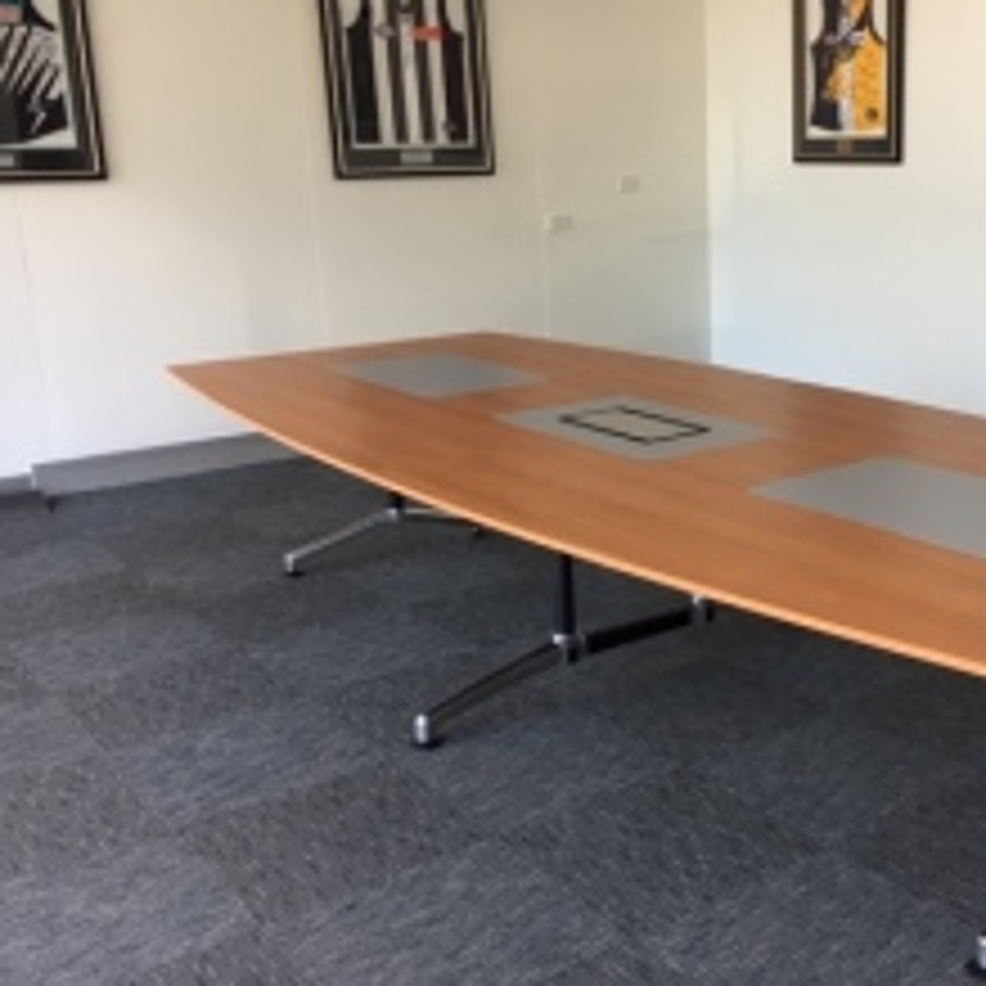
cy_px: 491
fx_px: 1321
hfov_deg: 39.6
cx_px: 761
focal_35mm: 41
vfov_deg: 40.9
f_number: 2.2
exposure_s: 1/33
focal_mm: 4.15
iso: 64
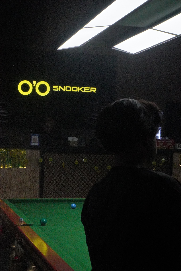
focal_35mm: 75
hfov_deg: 18.2
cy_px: 136
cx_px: 90
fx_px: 566
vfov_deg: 27.0
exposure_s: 1/320
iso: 6400
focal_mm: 50
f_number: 18
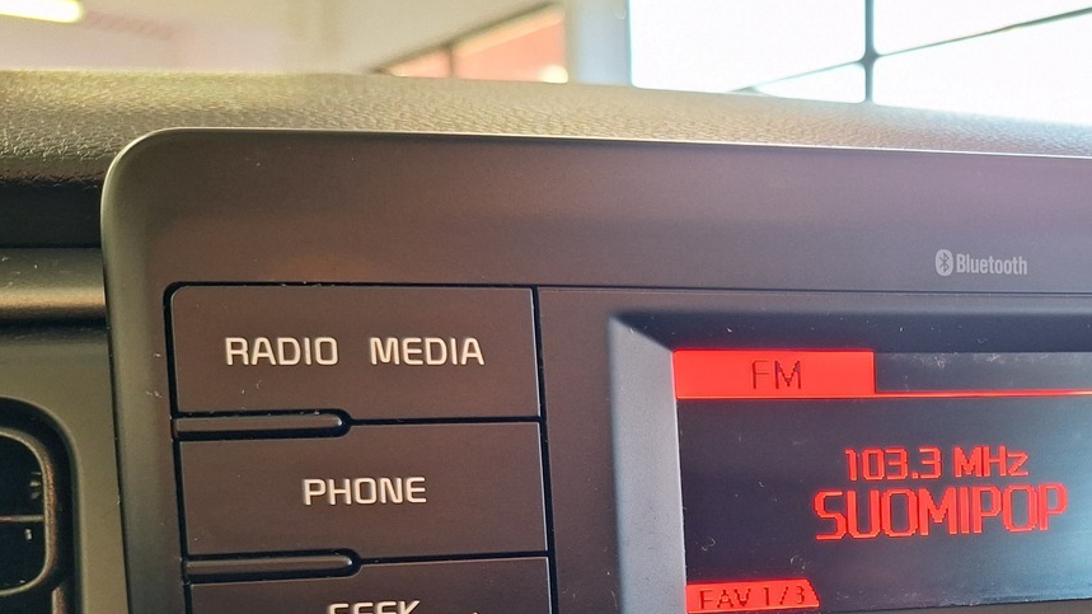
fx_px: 1216
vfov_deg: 26.6
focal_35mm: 42
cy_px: 632
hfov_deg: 46.0
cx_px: 867
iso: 320
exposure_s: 1/33
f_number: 1.8
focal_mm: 5.54
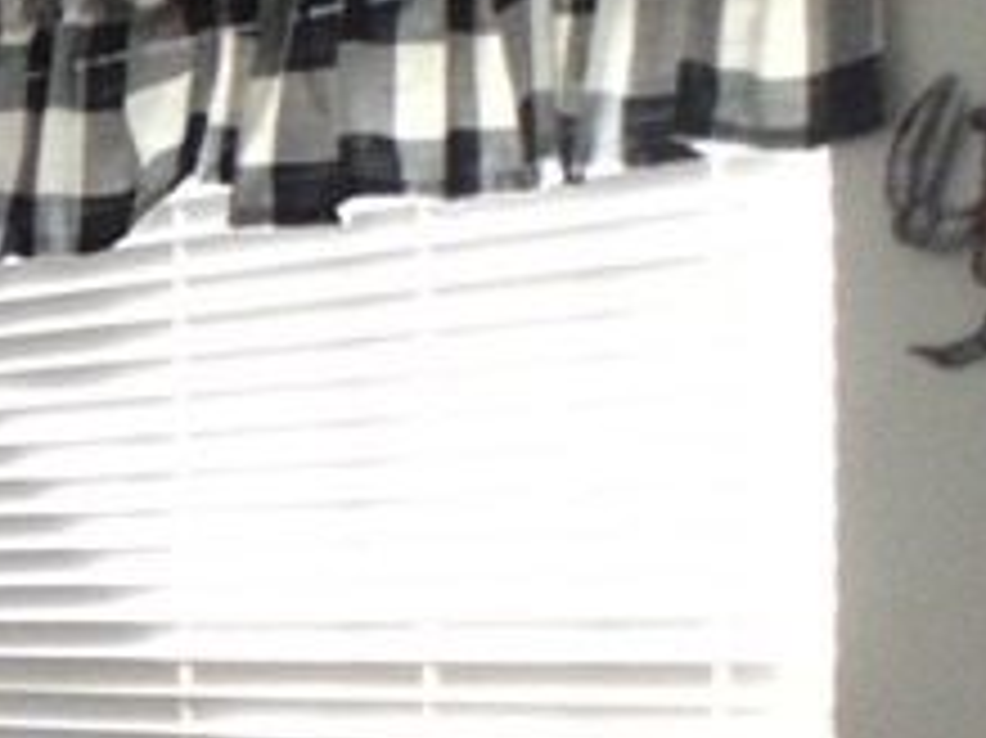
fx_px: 2932
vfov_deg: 14.1
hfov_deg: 16.8
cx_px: -621
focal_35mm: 103
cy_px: 756
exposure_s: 1/30
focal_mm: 4
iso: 250
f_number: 3.1
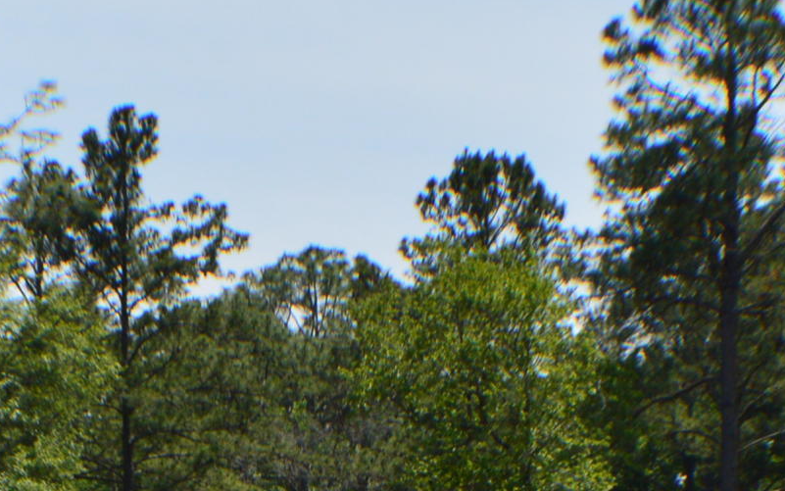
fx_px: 3916
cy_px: 723
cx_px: 409
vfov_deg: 7.1
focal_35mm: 183
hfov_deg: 11.4
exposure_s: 1/400
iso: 400
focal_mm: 32
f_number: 11
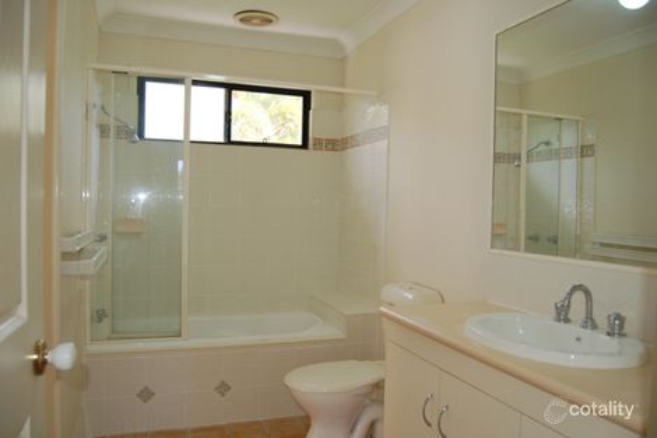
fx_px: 493
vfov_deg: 47.9
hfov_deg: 67.4
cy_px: 219
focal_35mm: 27
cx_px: 328
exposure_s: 1/60
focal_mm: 18
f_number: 3.5
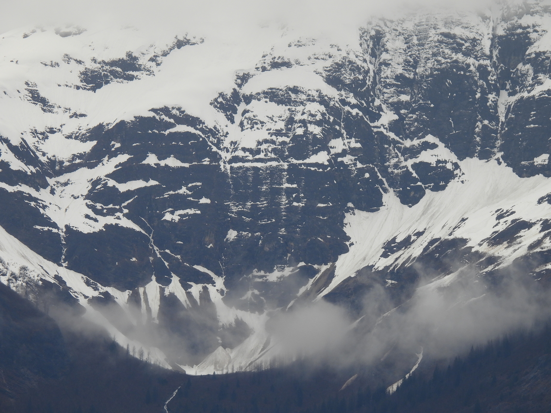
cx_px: 276
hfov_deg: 5.2
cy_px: 206
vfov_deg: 3.9
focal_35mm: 380
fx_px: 6049
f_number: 5
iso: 100
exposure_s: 1/320
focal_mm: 67.8
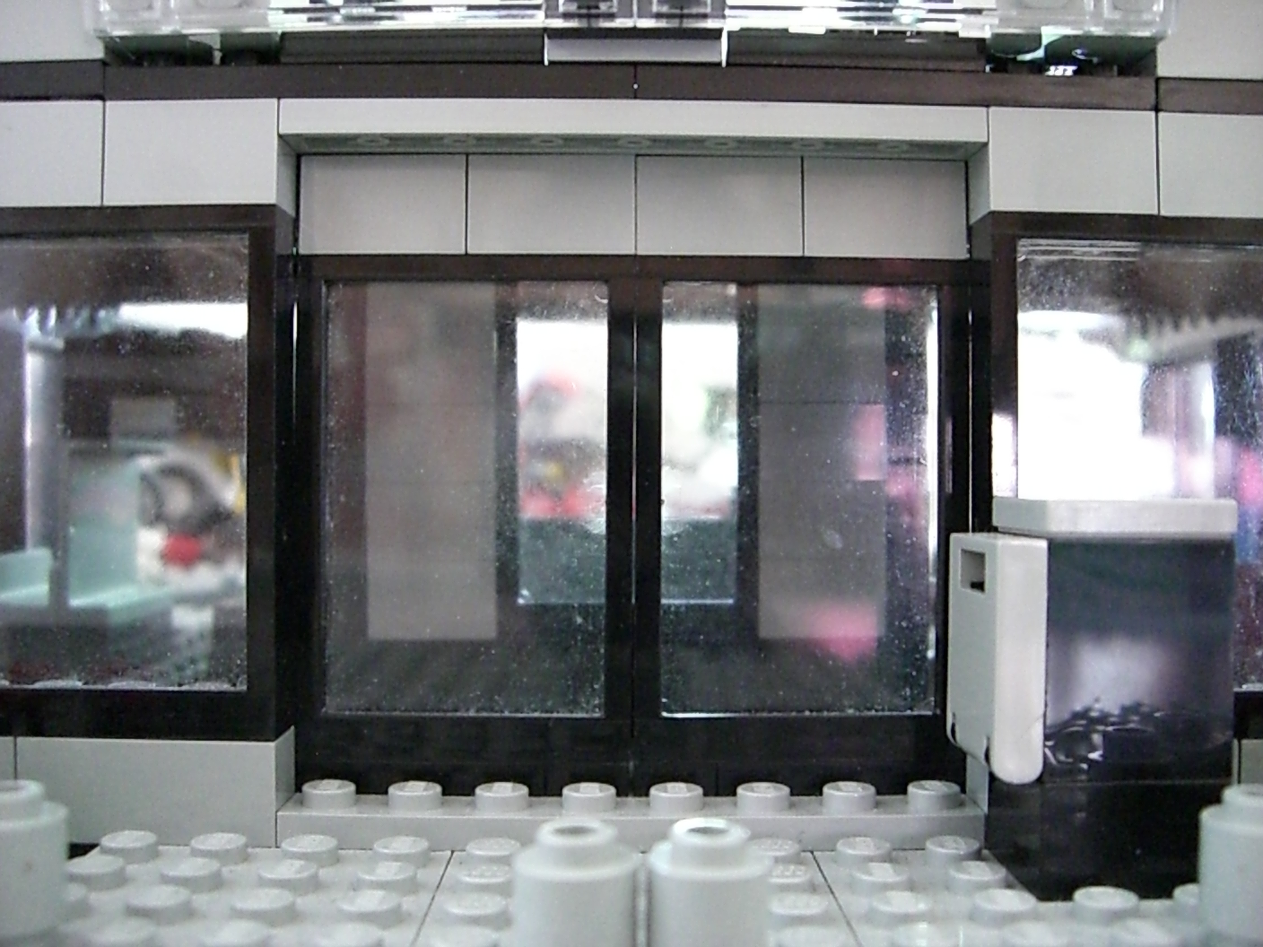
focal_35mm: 38
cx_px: 632
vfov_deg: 37.7
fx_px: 1386
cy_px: 474
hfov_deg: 49.0
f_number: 2.7
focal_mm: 6.2
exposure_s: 1/30
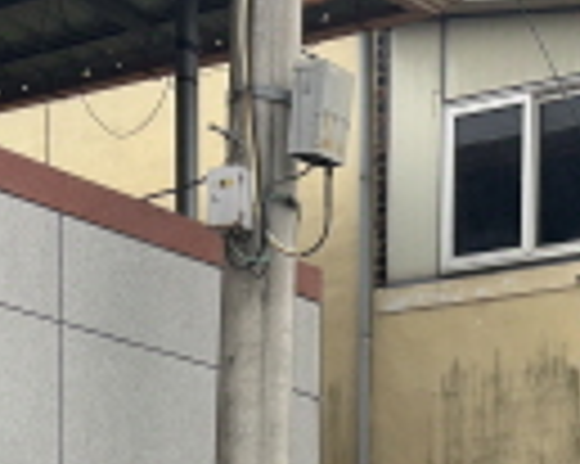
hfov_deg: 15.5
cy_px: 901
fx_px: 2024
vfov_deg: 11.8
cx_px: 773
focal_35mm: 118
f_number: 1.6
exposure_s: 1/447
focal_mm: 5.96
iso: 50
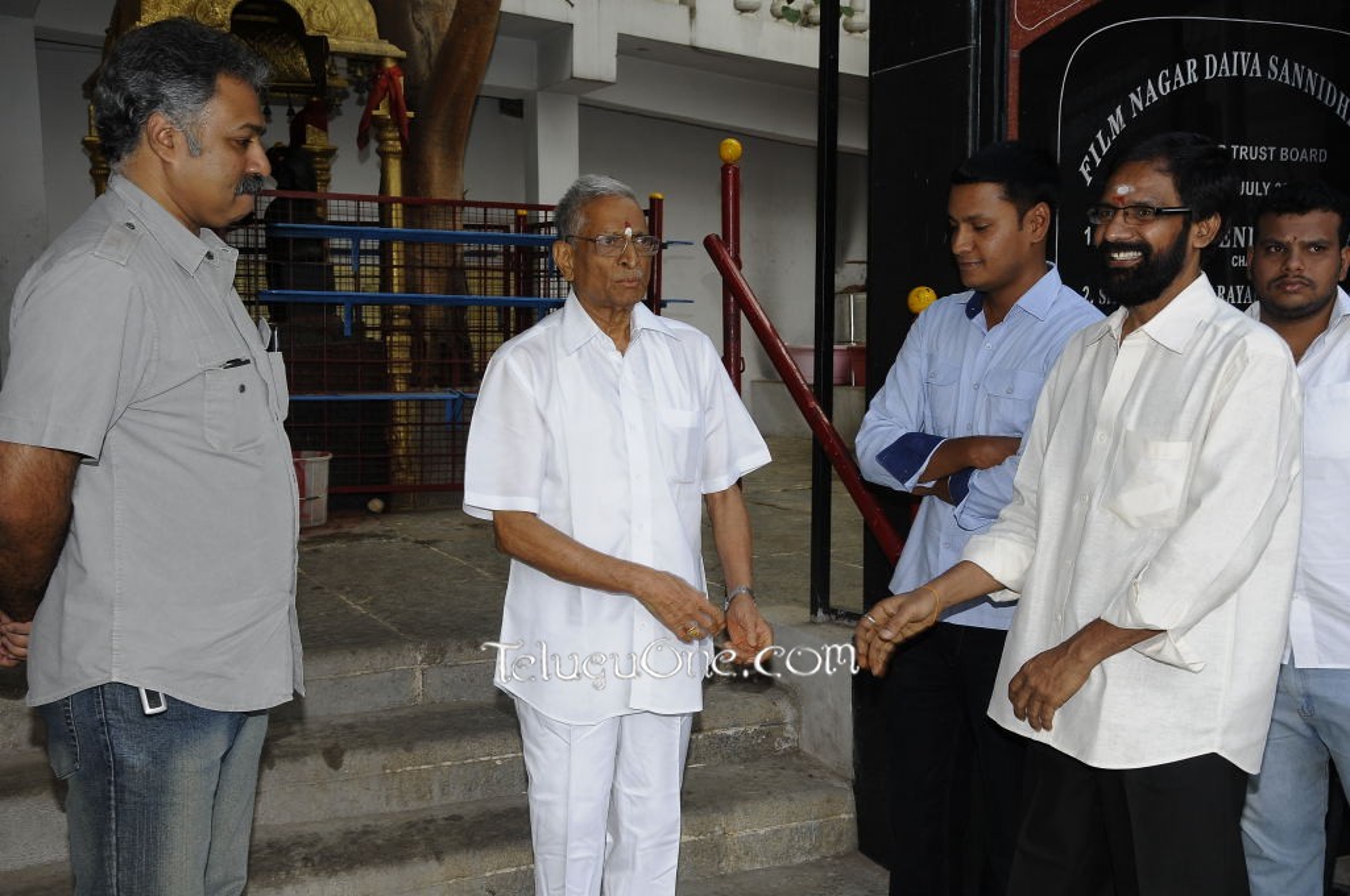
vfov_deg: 34.1
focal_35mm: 39
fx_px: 1461
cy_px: 448
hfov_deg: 49.6
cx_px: 675
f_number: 6.3
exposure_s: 1/125
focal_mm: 26
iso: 250
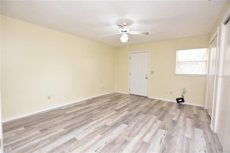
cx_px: 115
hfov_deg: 100.4
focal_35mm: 15
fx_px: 96
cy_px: 76
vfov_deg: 77.3
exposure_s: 1/60
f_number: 4
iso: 360
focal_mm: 10
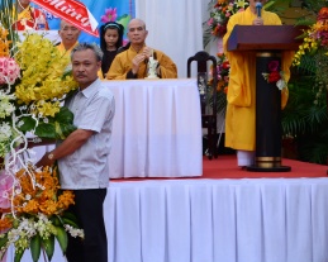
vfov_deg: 13.1
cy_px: 118
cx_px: 5
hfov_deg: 16.0
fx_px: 1145
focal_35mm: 118
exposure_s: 1/400
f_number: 6.3
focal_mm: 34
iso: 500
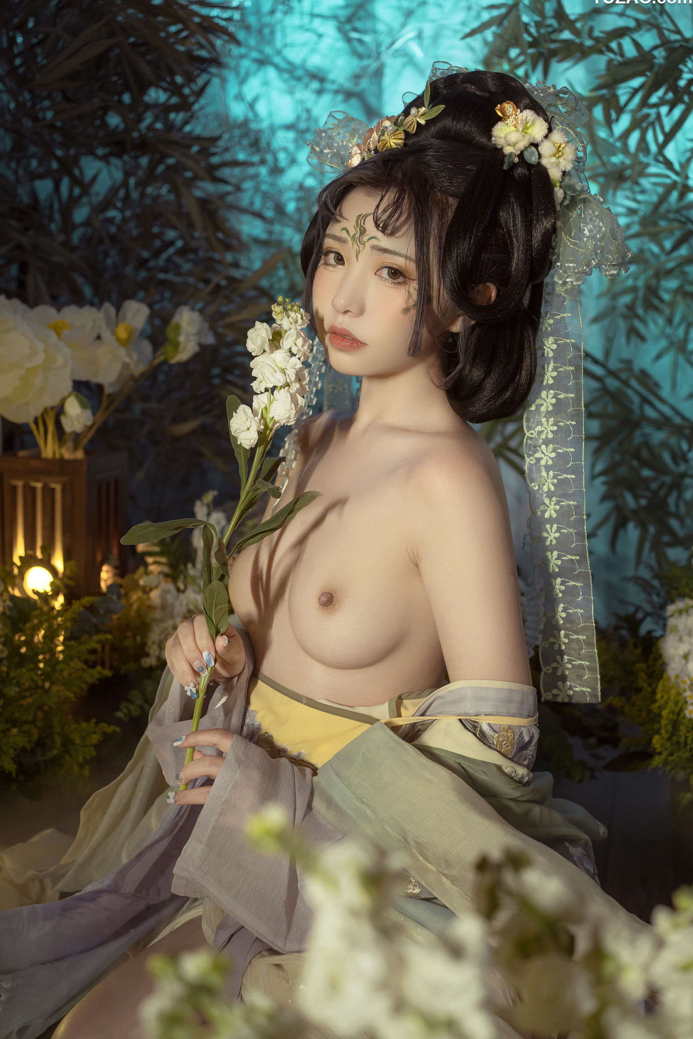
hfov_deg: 36.9
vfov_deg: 53.1
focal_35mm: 36
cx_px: 350
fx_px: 1039
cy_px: 508
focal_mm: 35
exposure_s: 1/40
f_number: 3.5
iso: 640
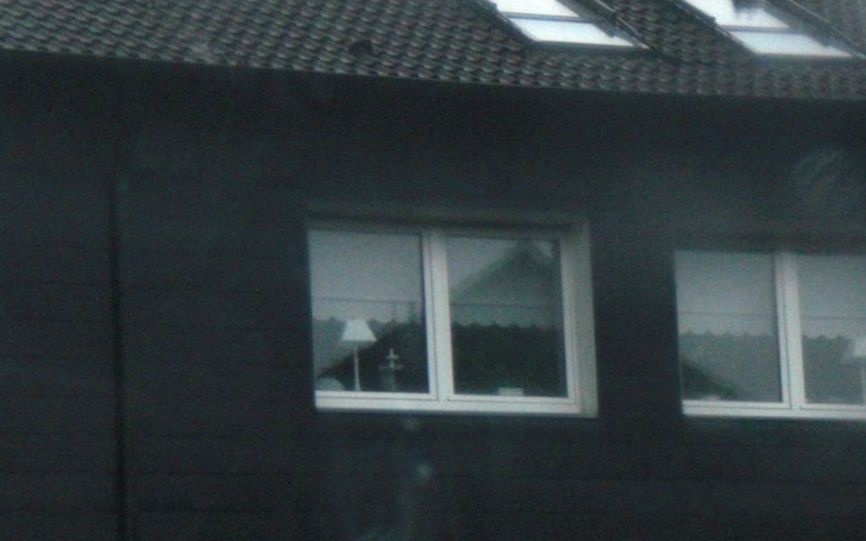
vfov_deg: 7.7
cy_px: 414
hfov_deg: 12.3
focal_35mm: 170
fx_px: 4012
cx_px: 591
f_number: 5.9
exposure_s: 1/60
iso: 200
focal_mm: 18.9
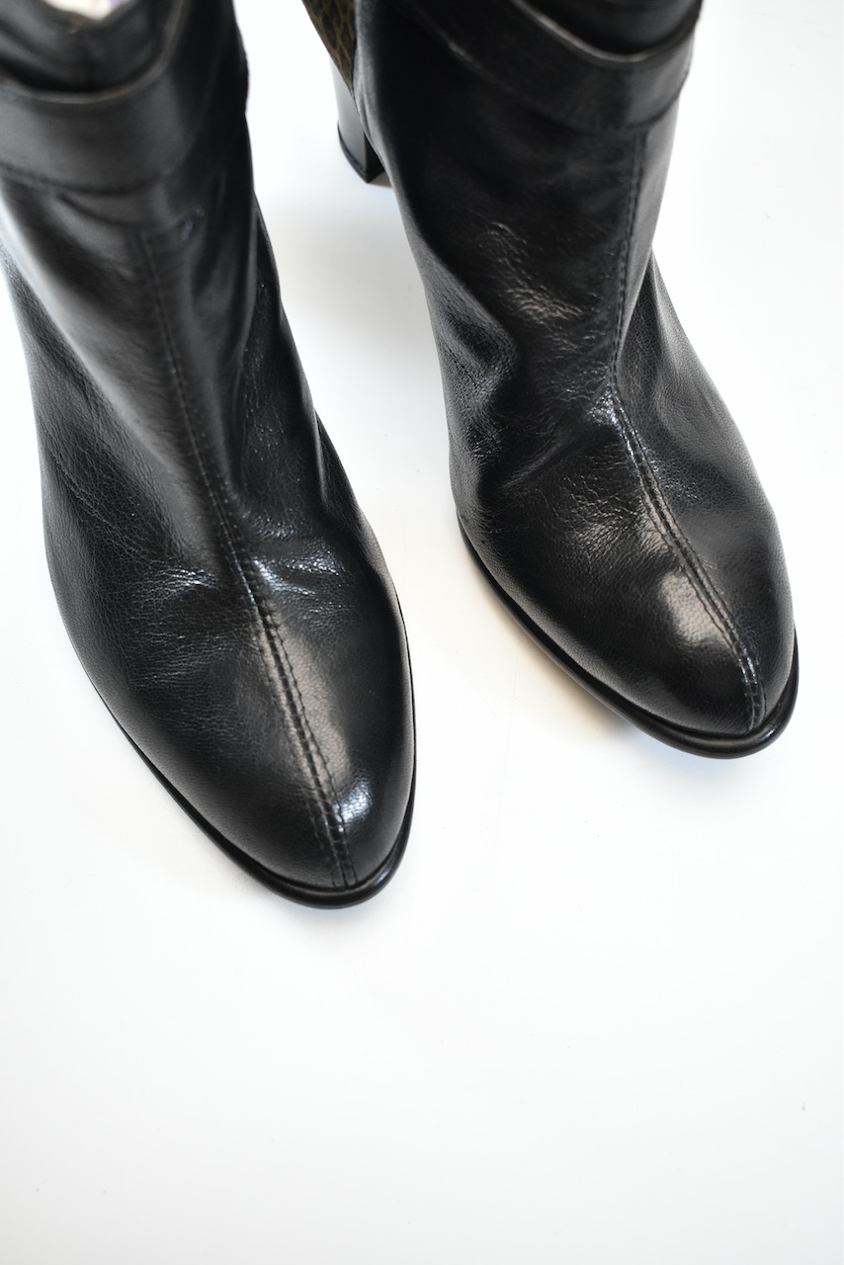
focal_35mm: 40
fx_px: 1423
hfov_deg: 33.0
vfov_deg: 47.9
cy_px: 632
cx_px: 422
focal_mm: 27
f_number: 5.6
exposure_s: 1/500
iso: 1600
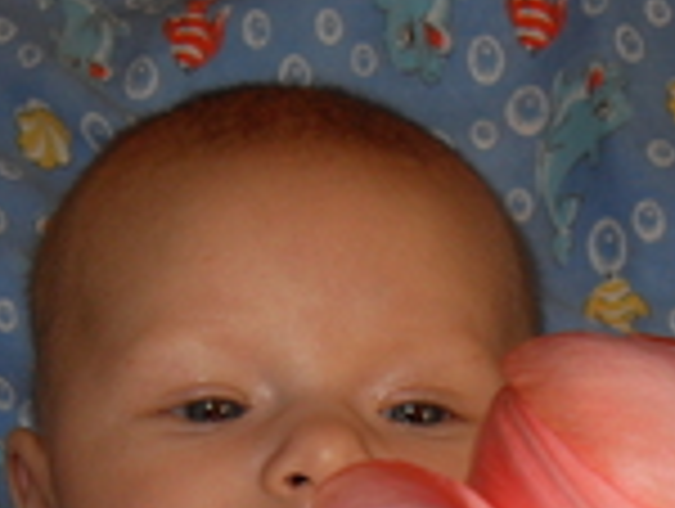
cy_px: 647
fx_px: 2168
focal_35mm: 111
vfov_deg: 13.0
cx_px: 364
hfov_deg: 17.7
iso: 100
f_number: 2.8
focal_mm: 6.3
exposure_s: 1/45
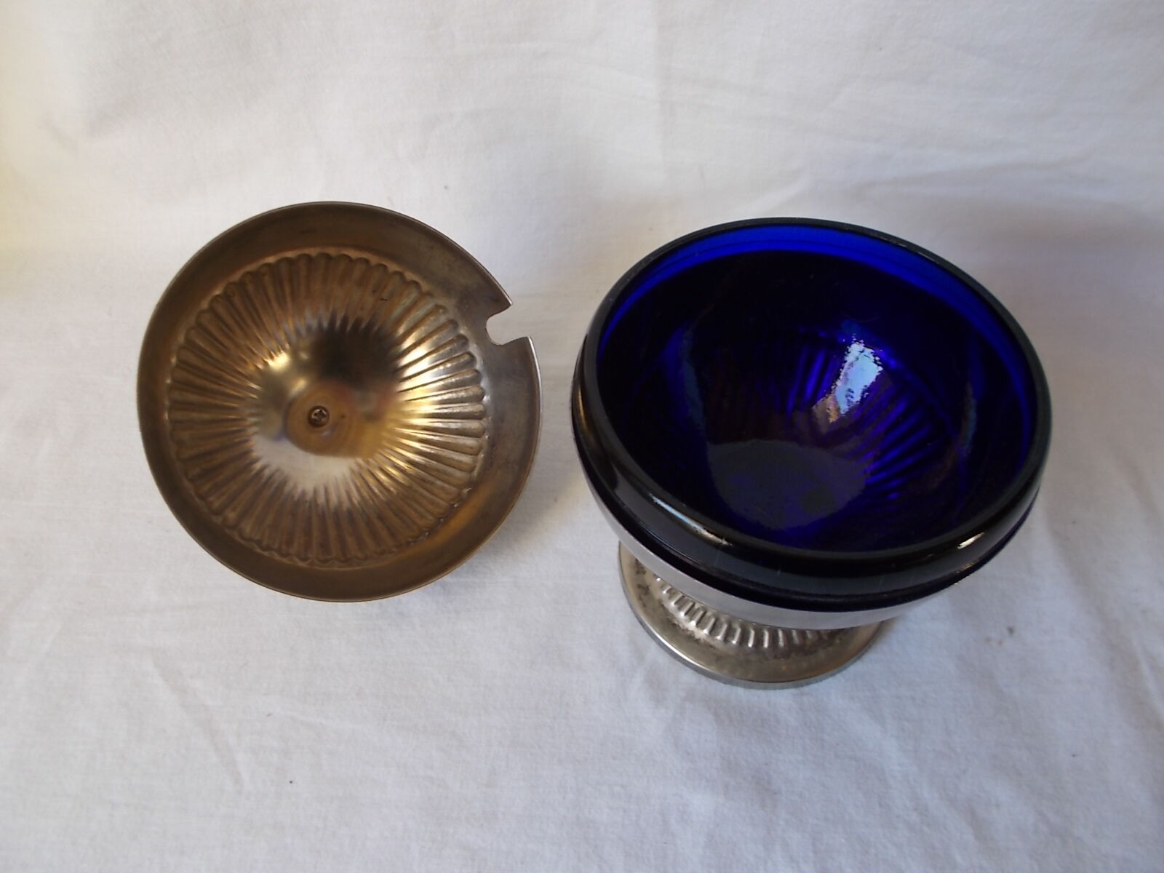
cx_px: 582
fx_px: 874
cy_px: 436
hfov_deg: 67.3
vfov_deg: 53.1
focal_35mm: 26
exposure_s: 1/30
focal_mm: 4.6
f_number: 3.2
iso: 80
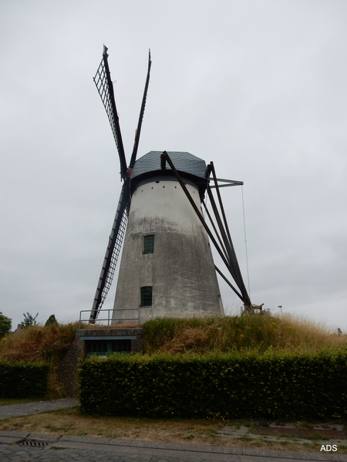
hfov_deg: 54.9
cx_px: 174
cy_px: 231
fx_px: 334
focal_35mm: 25
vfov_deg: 69.4
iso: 125
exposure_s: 1/500
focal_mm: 4.5
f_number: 3.7
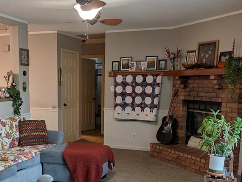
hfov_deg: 39.8
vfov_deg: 30.4
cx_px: 75
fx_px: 329
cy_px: 137
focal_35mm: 47
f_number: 1.68
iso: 74
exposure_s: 1/30
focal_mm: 6.9
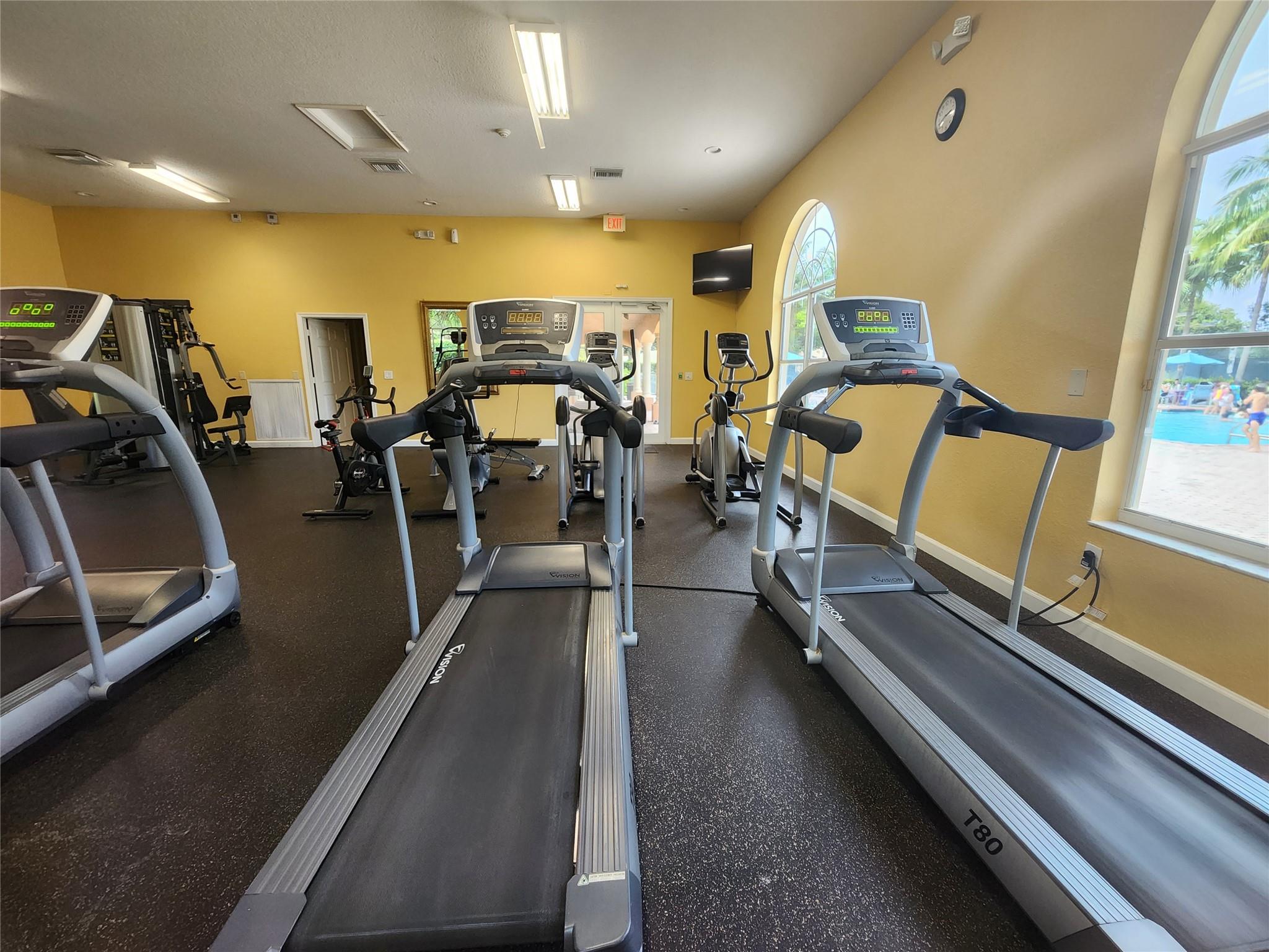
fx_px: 477
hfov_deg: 106.2
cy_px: 476
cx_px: 634
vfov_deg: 89.9
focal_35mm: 13
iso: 250
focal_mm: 2.2
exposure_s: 1/60
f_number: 2.2
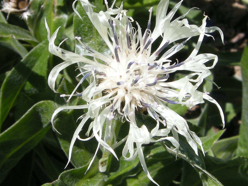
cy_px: 86
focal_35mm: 52
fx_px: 373
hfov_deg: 36.8
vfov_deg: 28.0
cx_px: 115
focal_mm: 7.5
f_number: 5.4
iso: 64
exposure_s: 1/238
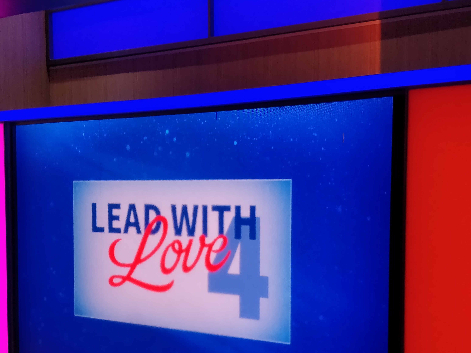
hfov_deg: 50.1
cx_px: 238
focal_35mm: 37
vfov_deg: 37.8
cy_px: 259
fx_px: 503
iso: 500
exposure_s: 1/50
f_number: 1.7
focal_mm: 4.1
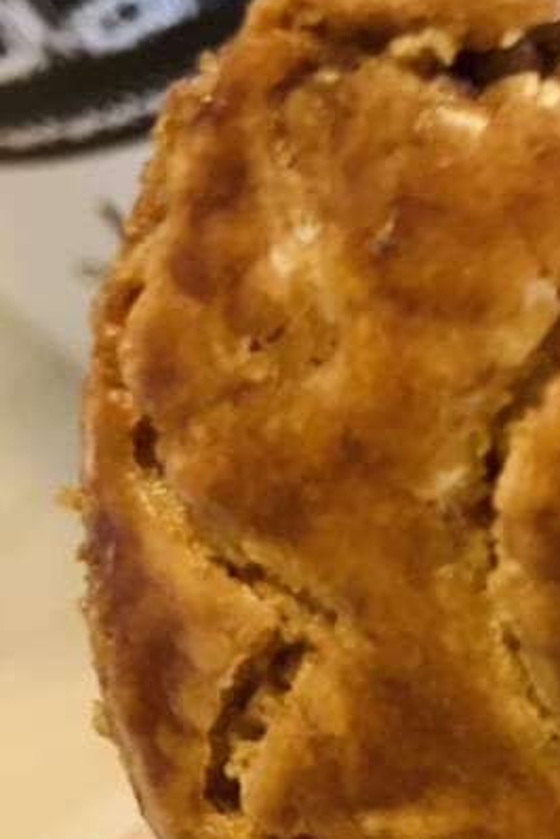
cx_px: 1051
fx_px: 1703
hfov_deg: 15.6
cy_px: 511
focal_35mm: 73
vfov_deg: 27.6
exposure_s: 1/50
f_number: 1.8
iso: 80
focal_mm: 3.99
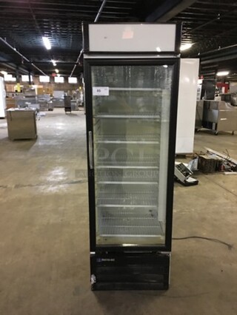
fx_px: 264
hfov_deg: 48.3
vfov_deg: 61.6
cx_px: 118
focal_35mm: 29
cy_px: 158
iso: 100
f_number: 2.2
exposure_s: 1/4
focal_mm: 4.15
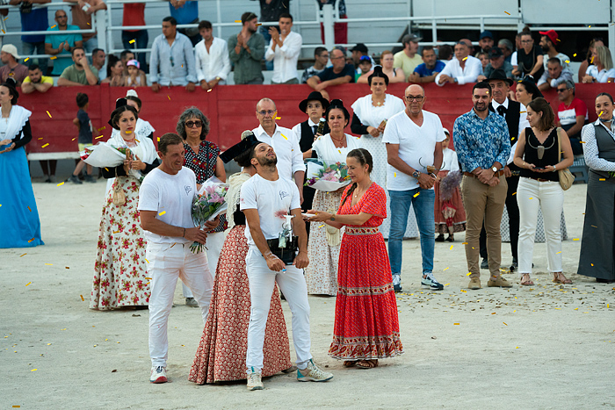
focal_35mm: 232
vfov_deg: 5.9
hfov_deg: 8.9
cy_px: 205
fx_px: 3964
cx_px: 308
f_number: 5.6
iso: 1600
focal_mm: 232
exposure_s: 1/640
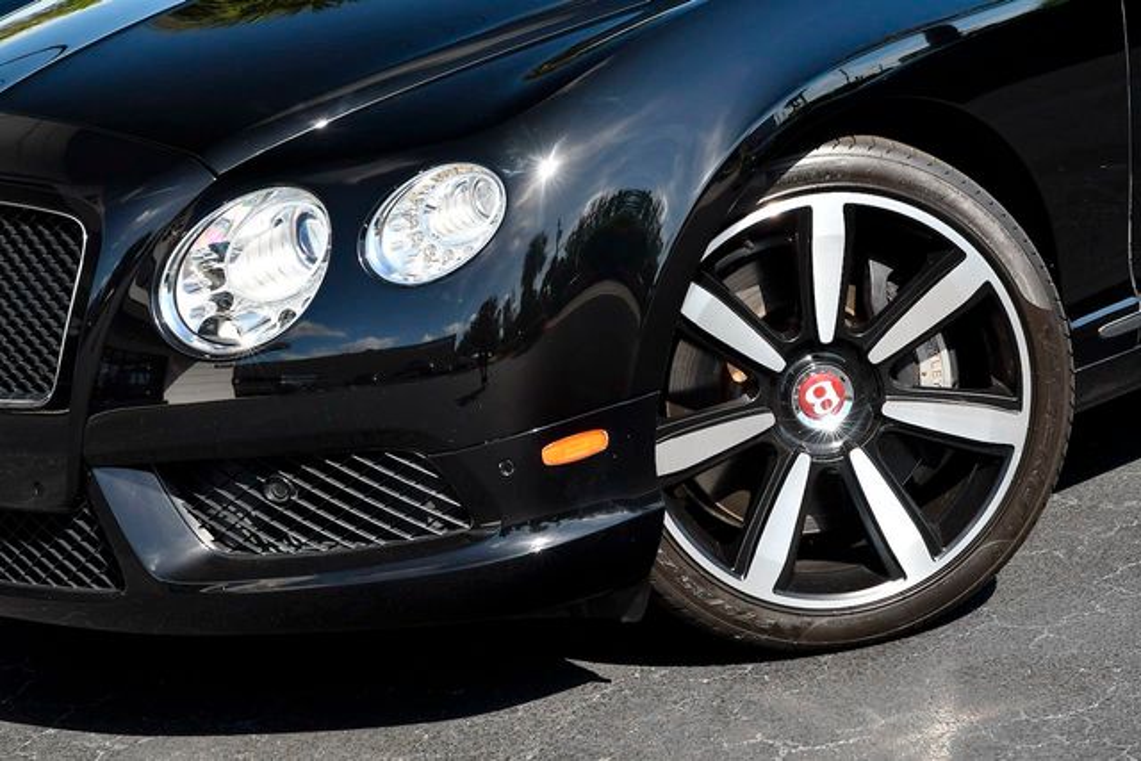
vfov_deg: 13.0
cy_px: 380
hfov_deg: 19.5
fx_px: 3328
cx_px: 570
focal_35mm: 105
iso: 640
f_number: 7.1
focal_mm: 70
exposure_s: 1/640
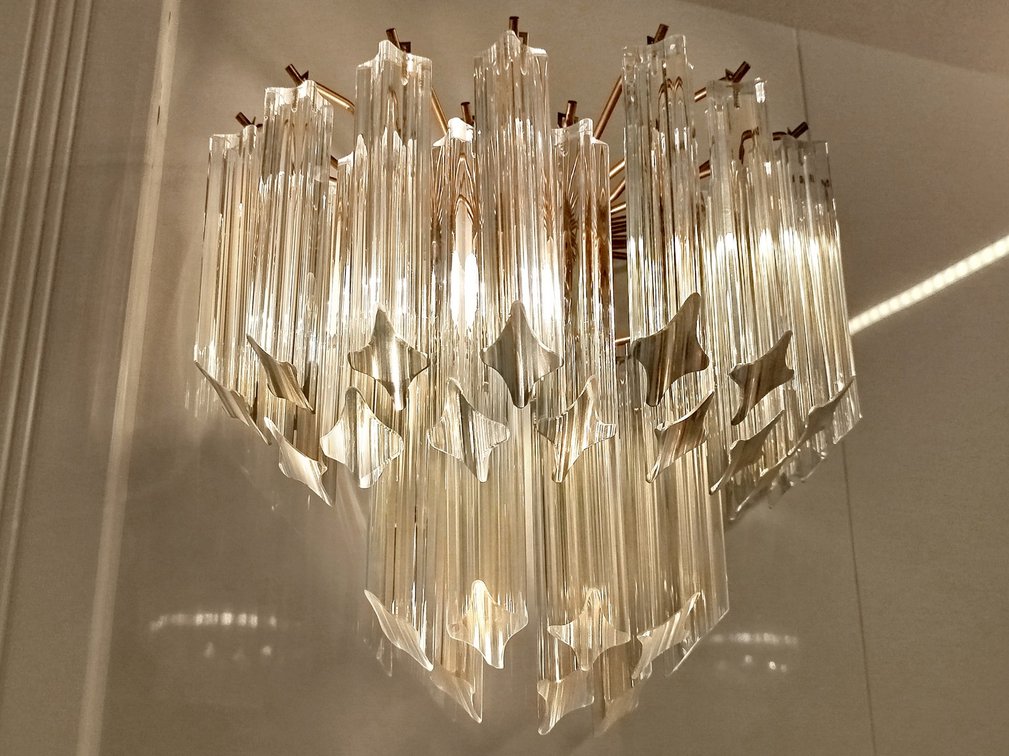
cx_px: 504
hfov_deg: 71.6
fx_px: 700
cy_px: 378
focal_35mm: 24
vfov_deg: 56.8
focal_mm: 5.31
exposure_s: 1/50
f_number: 1.7
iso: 64
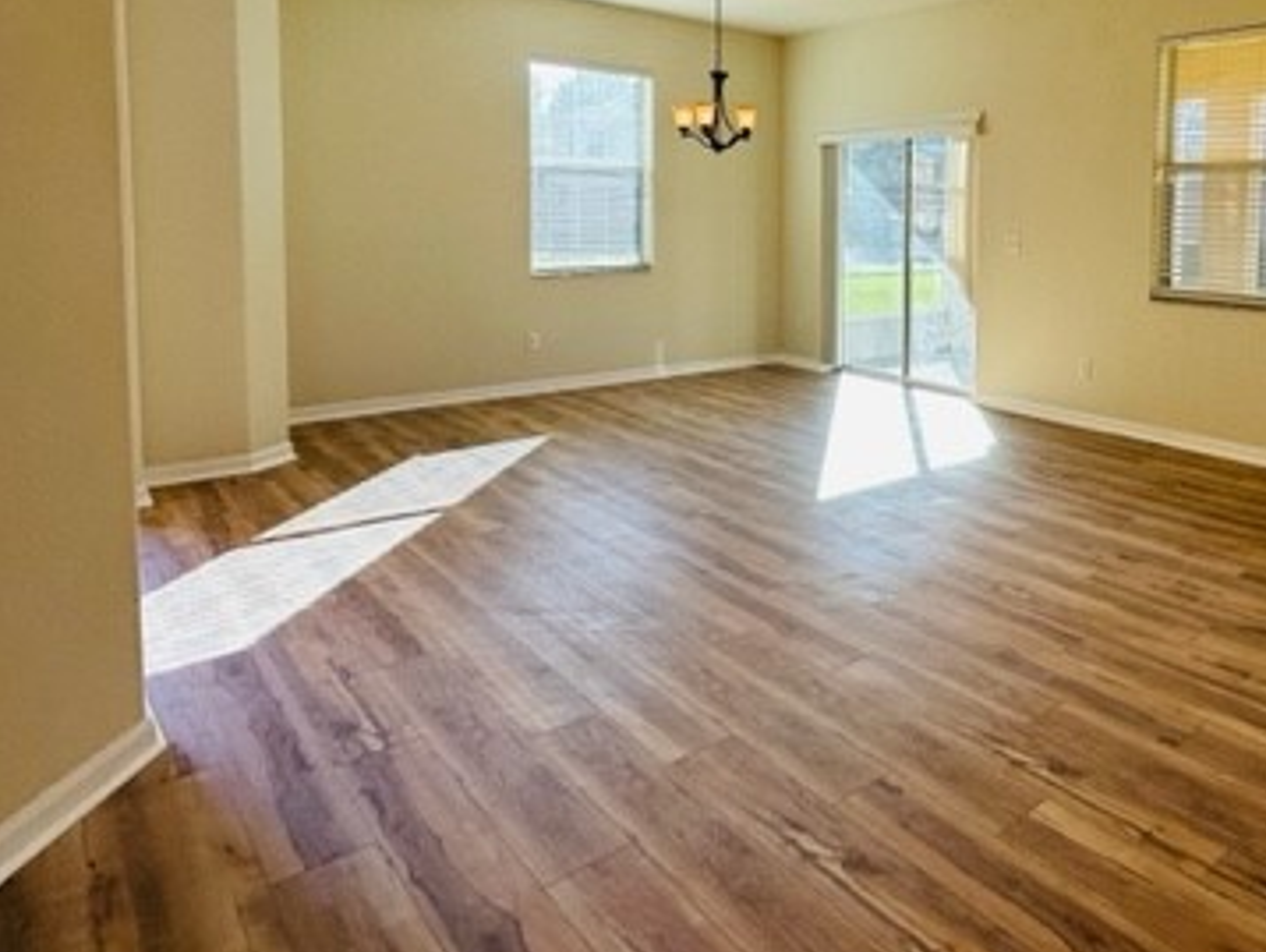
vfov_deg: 53.2
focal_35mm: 25
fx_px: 915
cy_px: 273
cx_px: 1011
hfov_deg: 63.4
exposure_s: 1/120
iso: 160
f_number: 2.2
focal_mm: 2.22
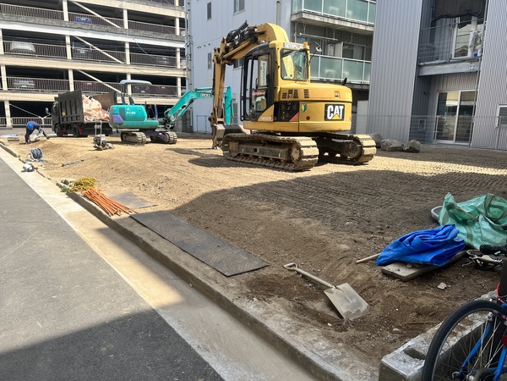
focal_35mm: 26
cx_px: 254
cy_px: 190
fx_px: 381
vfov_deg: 53.1
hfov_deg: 67.3
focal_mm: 5.7
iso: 50
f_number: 1.5
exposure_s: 1/1669
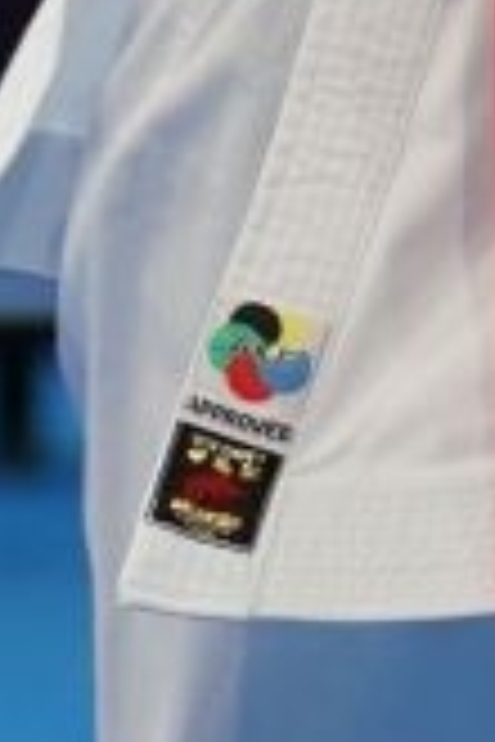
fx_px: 33657
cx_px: 716
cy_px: -27
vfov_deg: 1.3
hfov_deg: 0.8
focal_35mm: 1632
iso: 640
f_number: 2.8
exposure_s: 1/500
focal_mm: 150
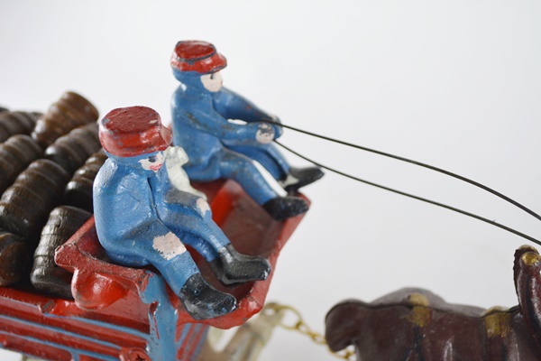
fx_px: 811
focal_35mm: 54
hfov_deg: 36.9
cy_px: 180
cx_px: 270
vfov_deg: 25.1
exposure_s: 1/125
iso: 360
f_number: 5.6
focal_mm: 36
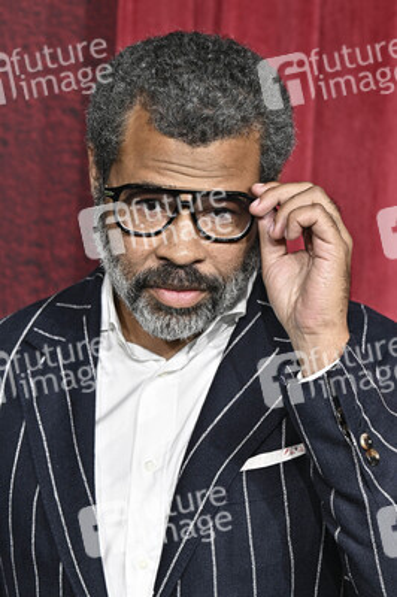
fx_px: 1872
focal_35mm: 113
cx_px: 198
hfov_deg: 12.1
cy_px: 298
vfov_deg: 18.1
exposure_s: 1/400
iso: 400
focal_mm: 113
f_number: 6.3
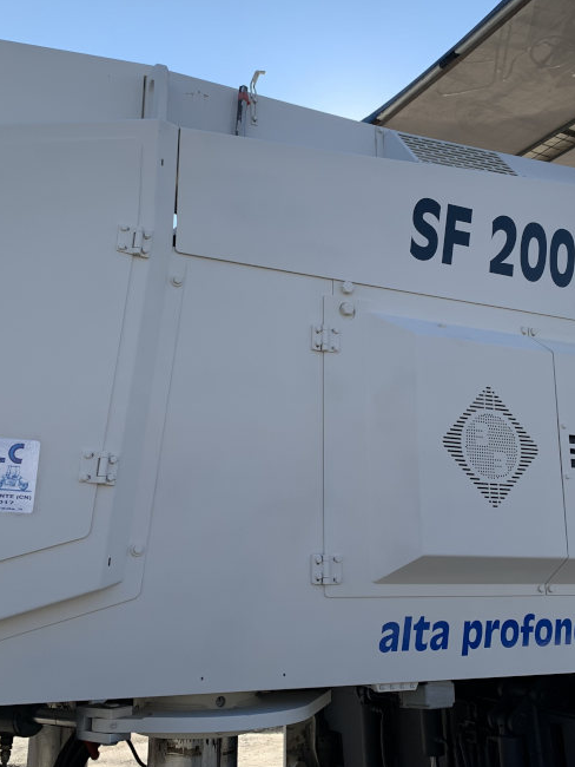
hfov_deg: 36.0
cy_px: 336
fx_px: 885
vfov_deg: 46.7
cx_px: 300
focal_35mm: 40
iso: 25
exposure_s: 1/1585
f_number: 1.8
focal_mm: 4.25
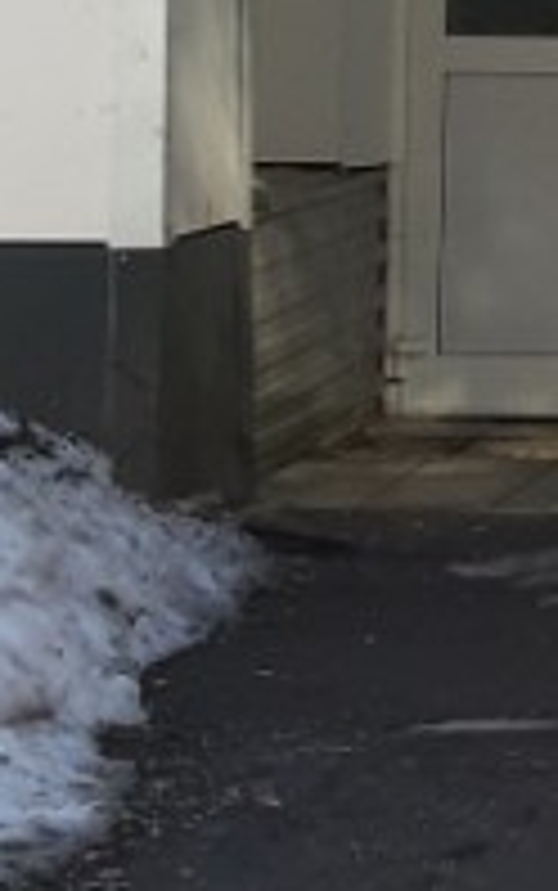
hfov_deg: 5.8
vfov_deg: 10.6
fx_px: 4689
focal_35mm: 193
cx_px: 2270
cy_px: -274
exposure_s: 1/250
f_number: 1.7
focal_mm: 3.93
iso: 40
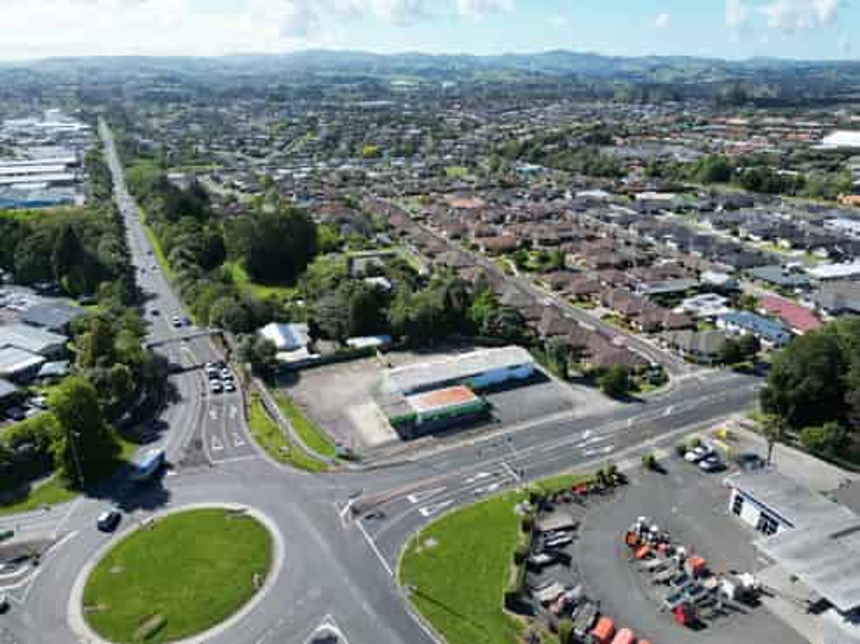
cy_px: 322
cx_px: 430
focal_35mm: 24
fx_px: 596
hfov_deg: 71.6
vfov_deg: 56.8
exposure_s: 1/3000
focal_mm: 6.72
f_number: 1.7
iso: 200
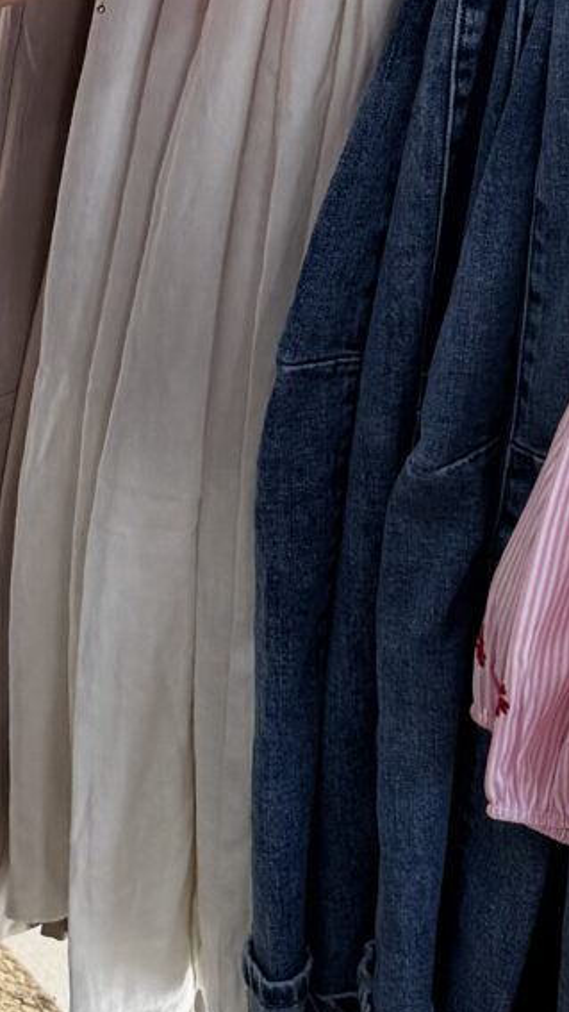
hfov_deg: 9.9
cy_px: -178
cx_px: -357
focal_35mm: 118
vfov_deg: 17.4
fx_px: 3165
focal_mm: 6.76
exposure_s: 1/100
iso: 80
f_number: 1.78
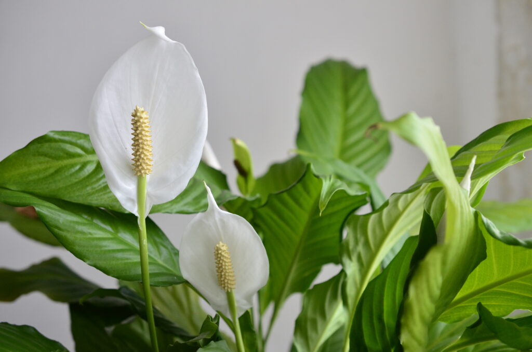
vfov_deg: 22.5
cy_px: 176
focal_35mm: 60
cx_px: 266
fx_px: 885
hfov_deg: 33.5
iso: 800
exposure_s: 1/200
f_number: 4.5
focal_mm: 40
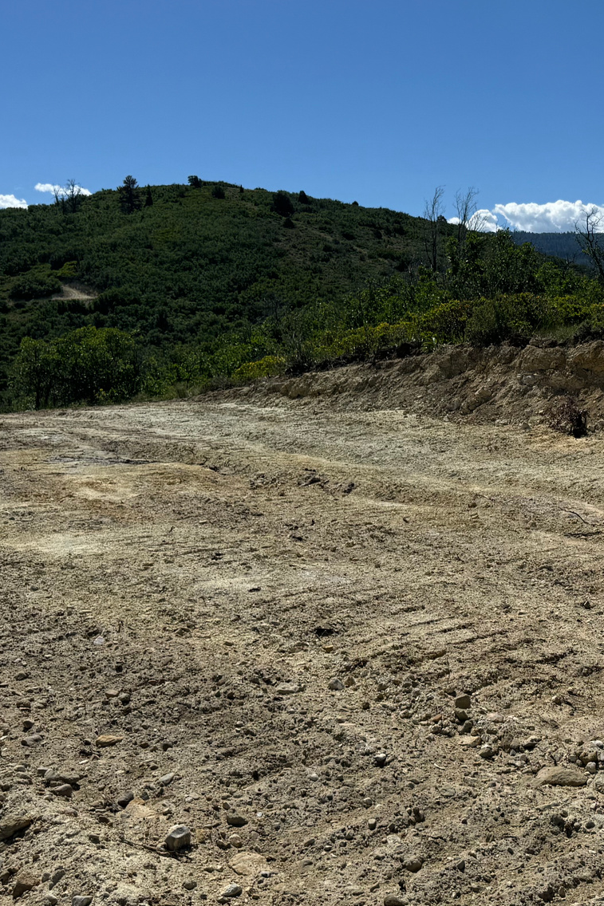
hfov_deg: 29.1
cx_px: 497
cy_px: 421
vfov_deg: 43.6
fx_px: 1133
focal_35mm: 45
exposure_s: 1/9009
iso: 80
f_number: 1.78
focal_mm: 6.76
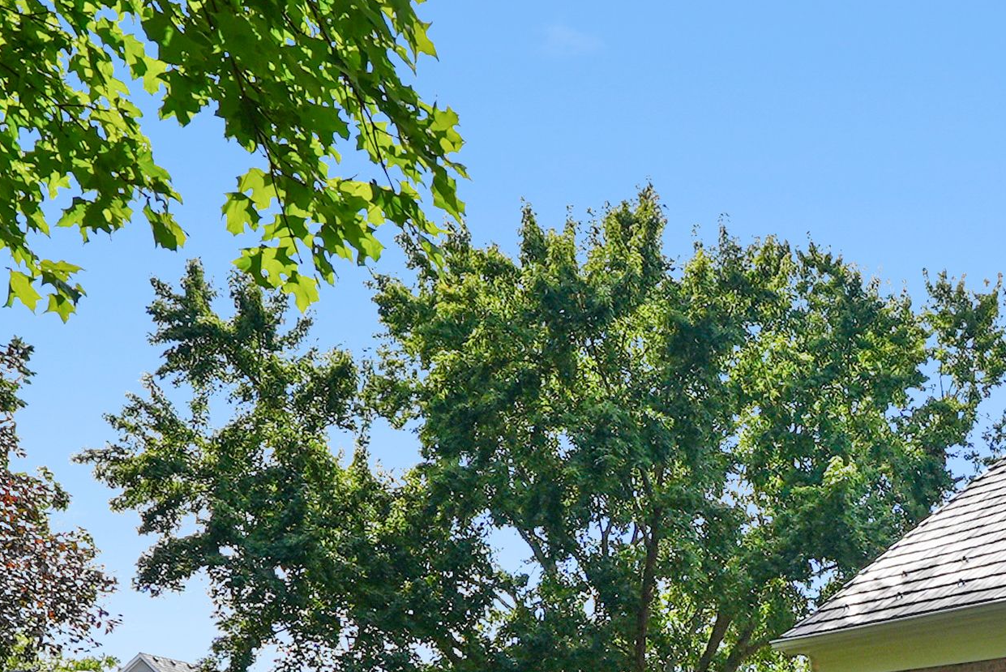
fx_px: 1146
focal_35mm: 41
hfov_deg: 40.2
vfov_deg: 28.6
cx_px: 1052
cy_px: 796
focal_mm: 12
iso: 80
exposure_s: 1/200
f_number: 8
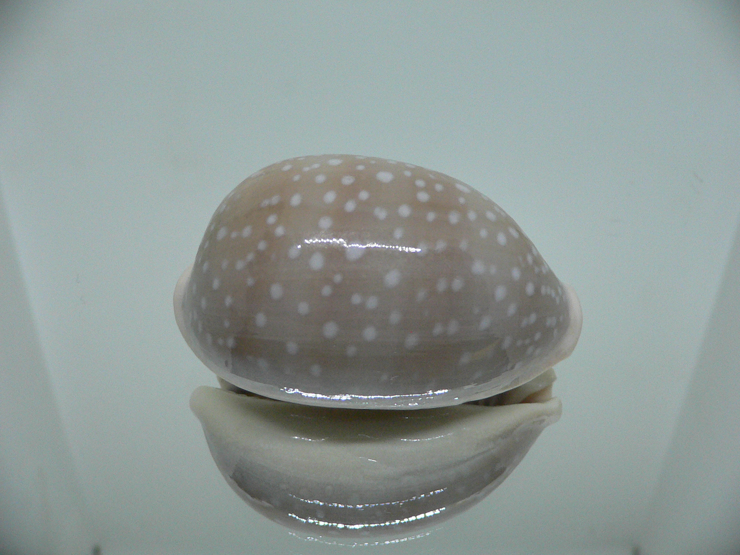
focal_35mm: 35
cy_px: 278
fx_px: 748
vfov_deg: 40.7
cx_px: 370
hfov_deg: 52.6
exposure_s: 1/60
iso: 200
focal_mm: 4.6
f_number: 2.8
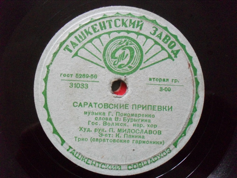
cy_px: 89
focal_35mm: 38
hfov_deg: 49.0
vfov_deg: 37.7
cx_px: 118
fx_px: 260
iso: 400
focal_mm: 6.3
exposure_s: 1/30
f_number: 2.8
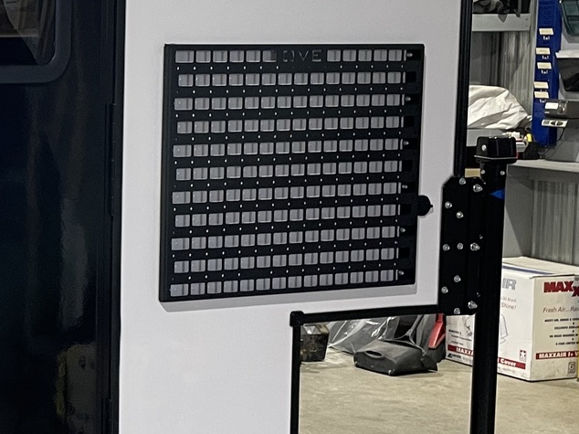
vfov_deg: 17.6
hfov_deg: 21.5
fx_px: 1404
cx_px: -132
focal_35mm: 84
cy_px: 201
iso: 125
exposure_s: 1/60
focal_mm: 4.2
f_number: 1.6
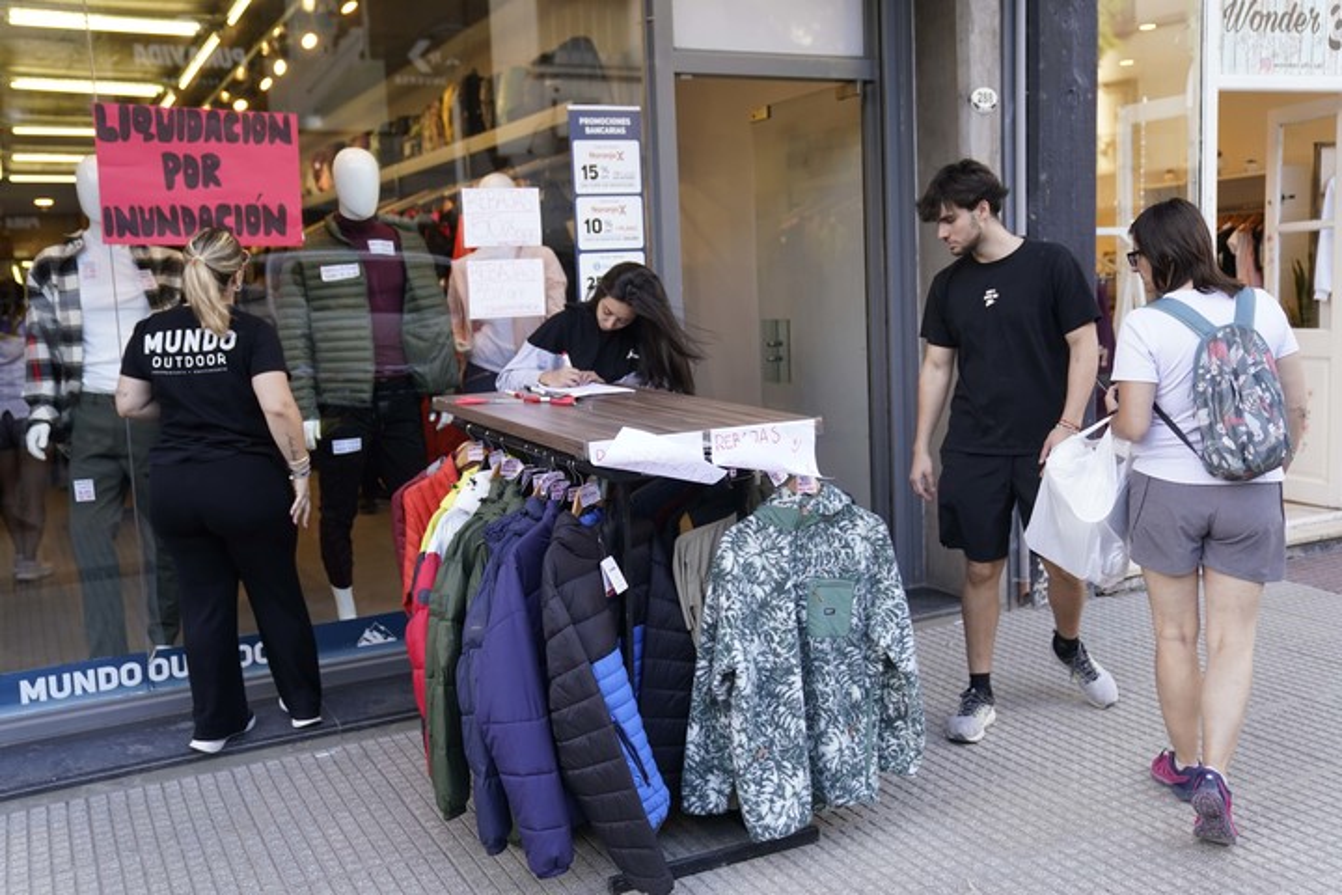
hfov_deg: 55.8
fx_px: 1267
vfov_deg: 38.9
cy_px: 448
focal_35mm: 34
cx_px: 671
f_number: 2.8
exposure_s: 1/500
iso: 800
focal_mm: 34
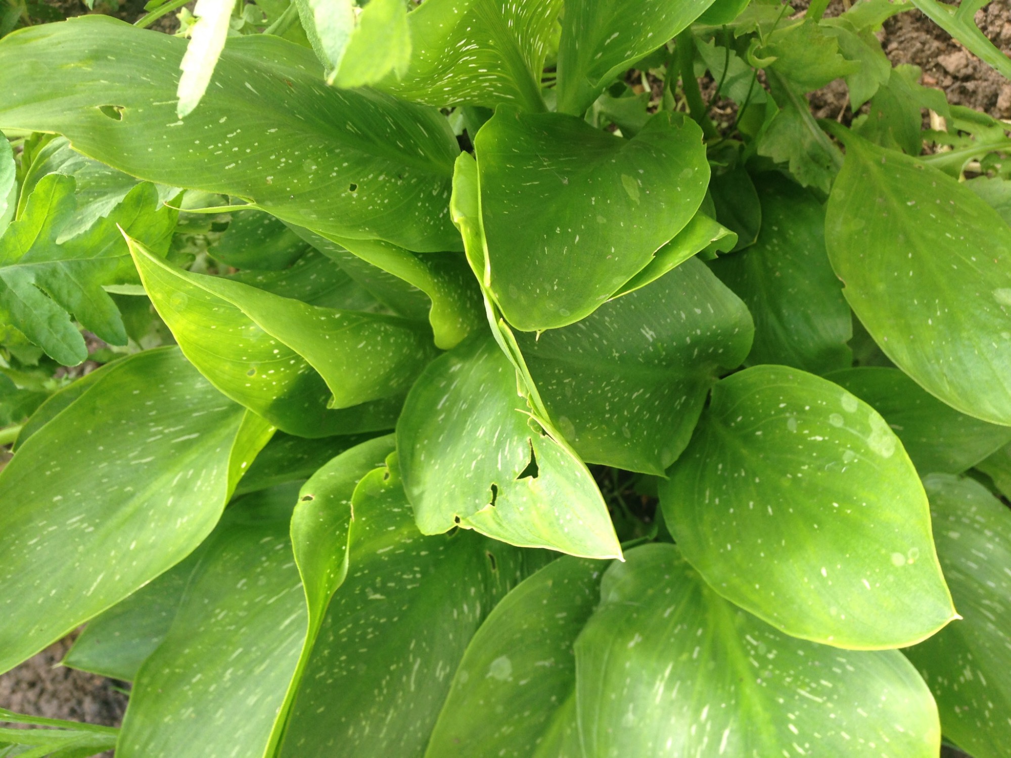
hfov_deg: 55.4
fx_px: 964
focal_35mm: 33
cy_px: 379
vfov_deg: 42.9
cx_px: 506
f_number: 2.4
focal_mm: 4.12
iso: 50
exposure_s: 1/127
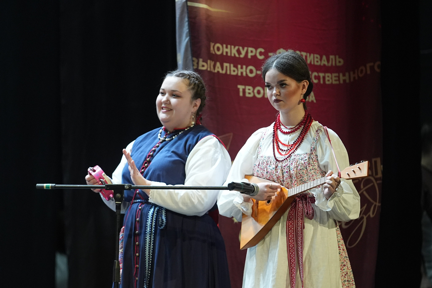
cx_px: 216
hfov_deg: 6.9
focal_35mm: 300
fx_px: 3600
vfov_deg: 4.6
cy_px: 144
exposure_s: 1/400
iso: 3200
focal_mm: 200
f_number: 2.8
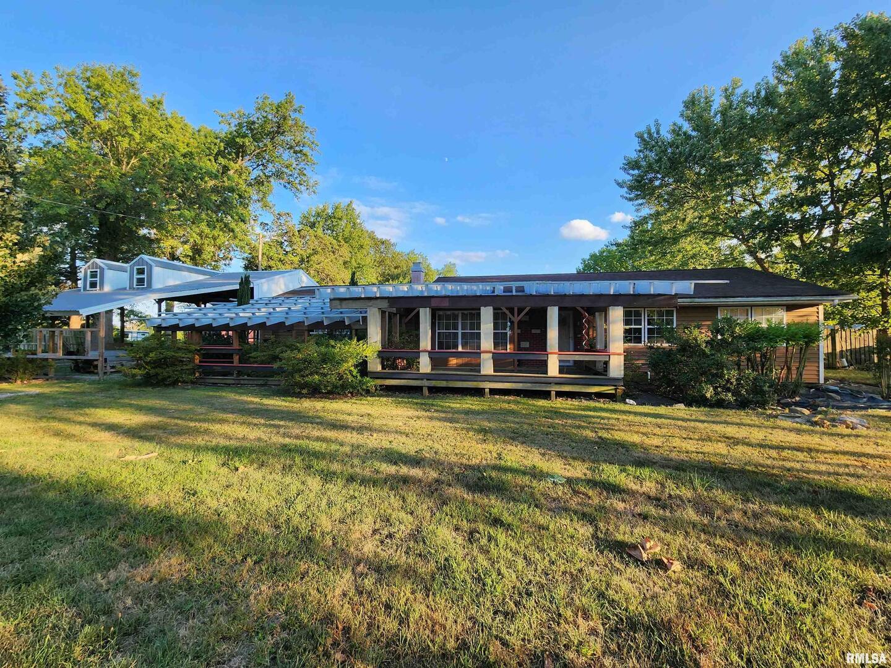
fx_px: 335
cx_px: 446
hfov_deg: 106.2
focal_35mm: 13
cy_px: 334
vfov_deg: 89.9
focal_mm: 2.2
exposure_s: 1/355
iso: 50
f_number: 2.2
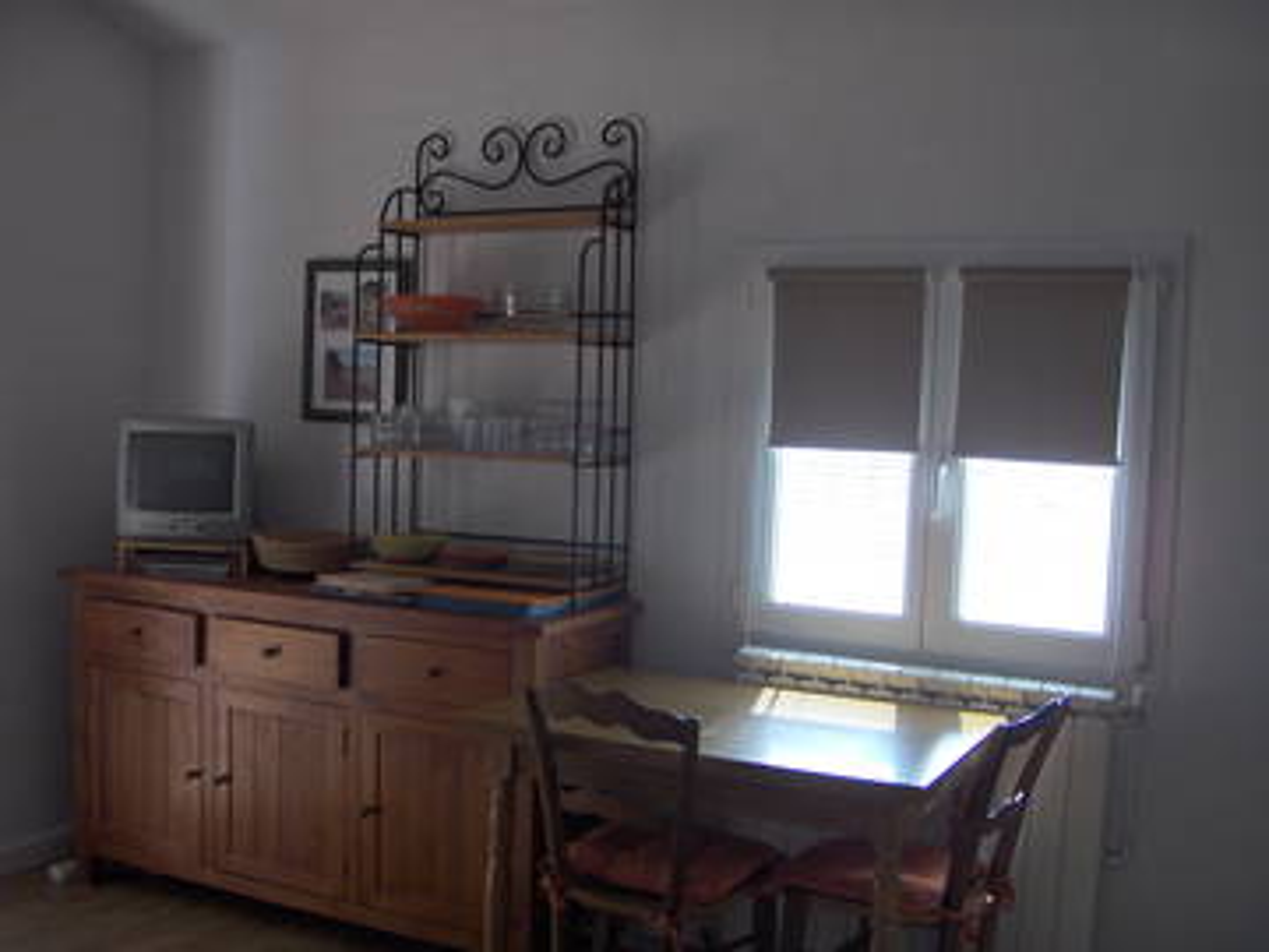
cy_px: 476
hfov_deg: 47.9
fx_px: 1430
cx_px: 634
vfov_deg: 36.8
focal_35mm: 39
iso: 200
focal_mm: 8
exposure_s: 1/120
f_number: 2.8
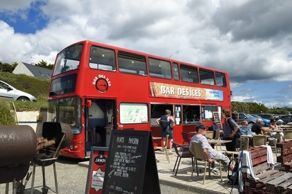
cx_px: 146
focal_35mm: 32
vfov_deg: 41.1
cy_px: 97
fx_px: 259
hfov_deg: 58.8
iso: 200
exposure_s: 1/320
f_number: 13
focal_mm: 32
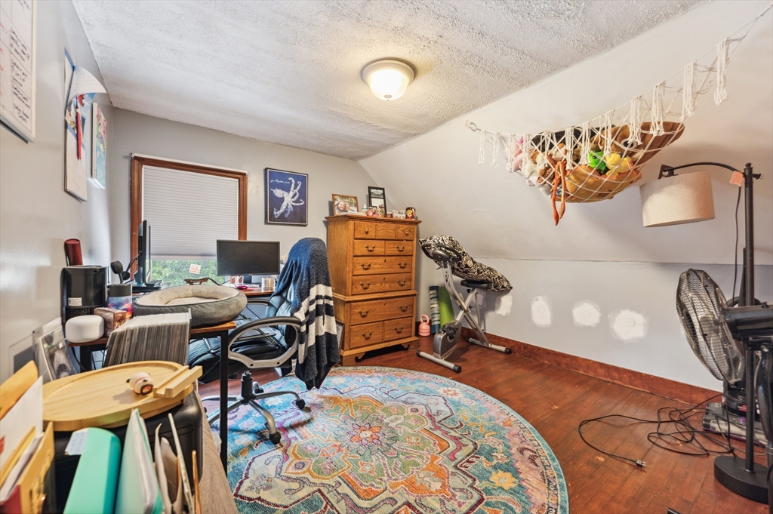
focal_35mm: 14
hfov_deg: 104.3
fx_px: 300
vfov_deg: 81.1
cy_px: 257
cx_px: 386
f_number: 8
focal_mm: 14
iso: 100
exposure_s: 1.3
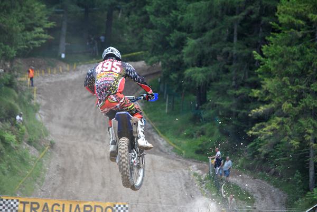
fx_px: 1984
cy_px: 106
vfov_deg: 6.1
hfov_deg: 9.1
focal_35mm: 225
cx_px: 158
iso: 200
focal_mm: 150
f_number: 5
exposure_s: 1/500
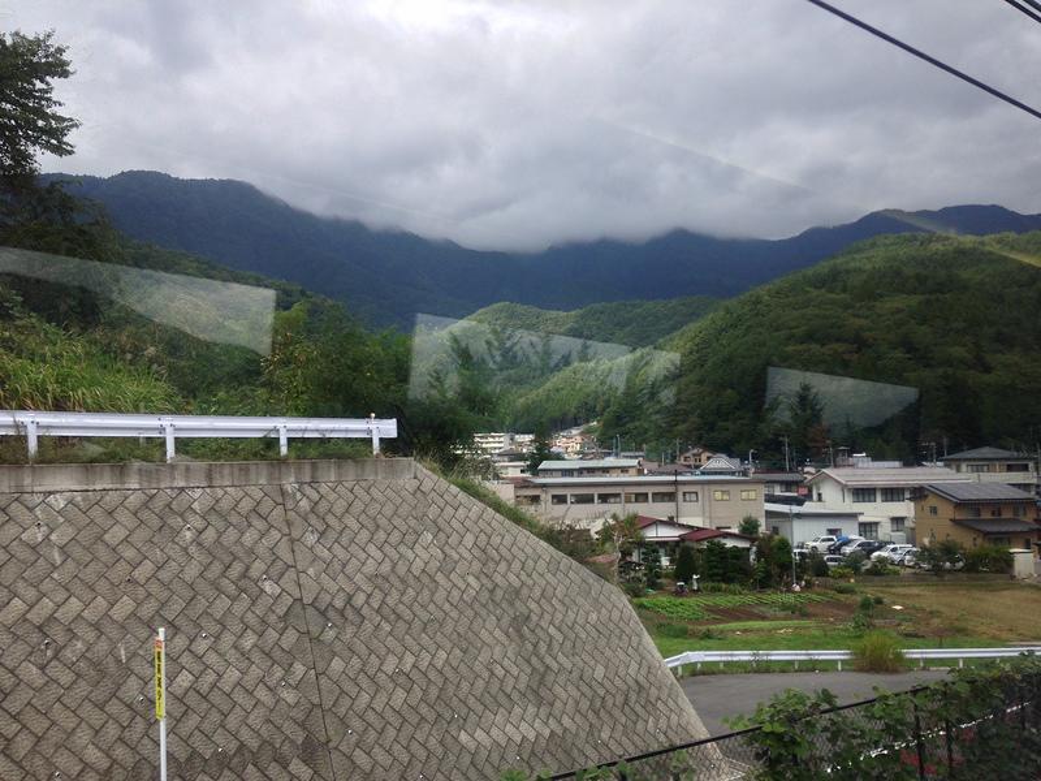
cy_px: 390
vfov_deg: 42.9
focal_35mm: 33
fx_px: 992
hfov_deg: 55.4
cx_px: 520
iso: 50
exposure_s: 1/609
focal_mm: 4.12
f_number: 2.4
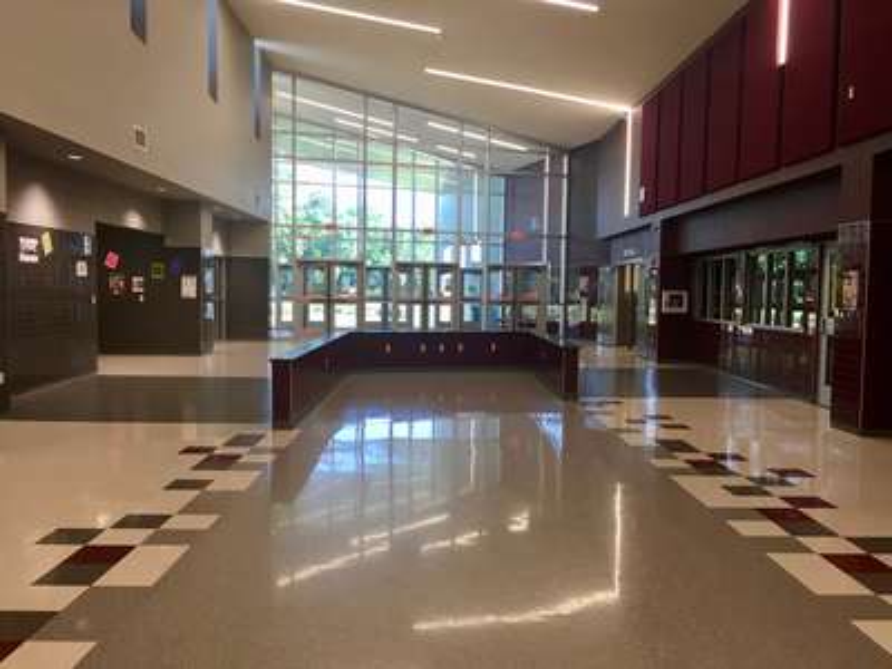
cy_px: 334
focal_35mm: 29
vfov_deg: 48.2
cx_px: 446
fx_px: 747
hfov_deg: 61.7
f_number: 2.2
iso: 32
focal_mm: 4.15
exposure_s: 1/30
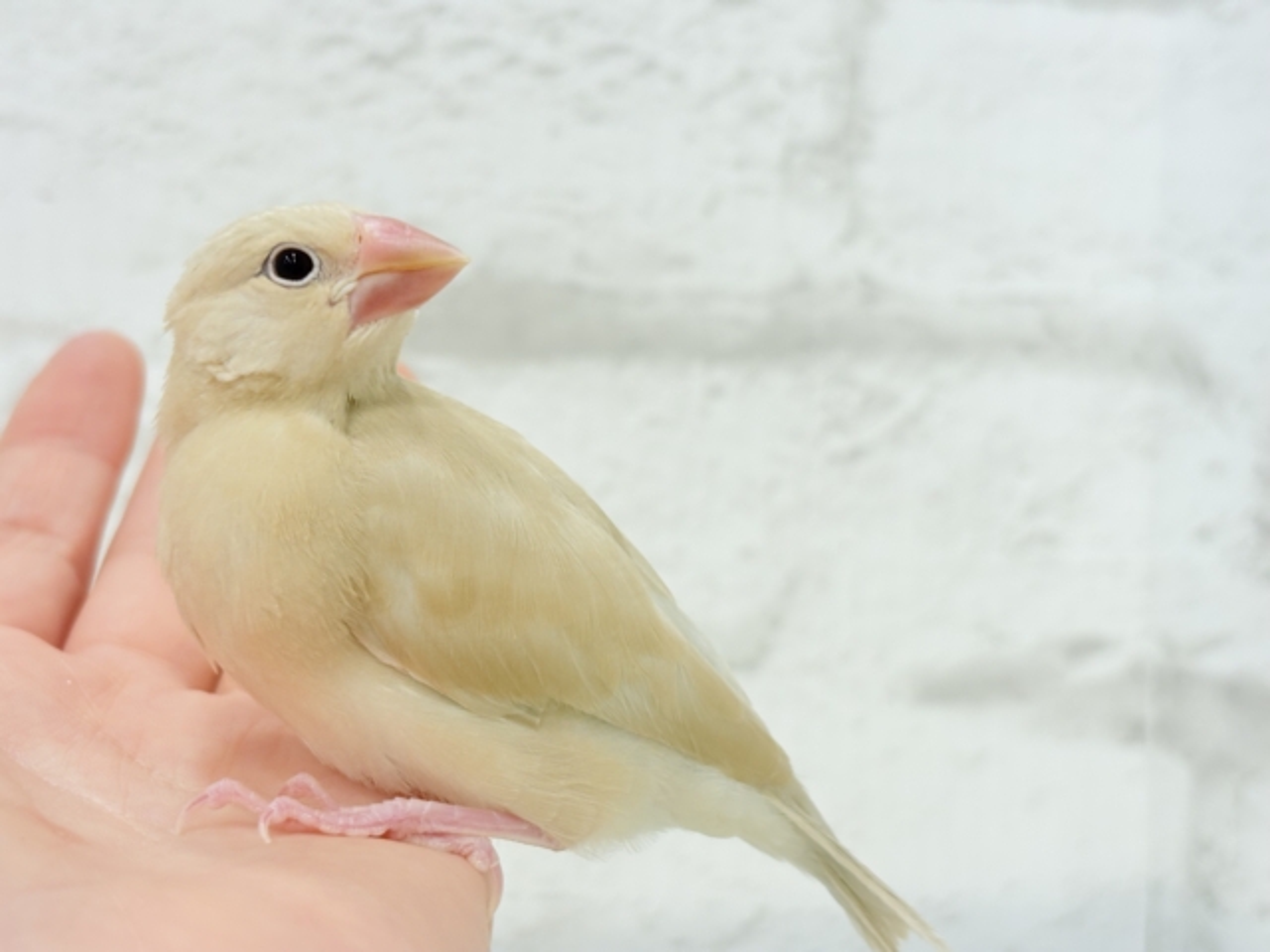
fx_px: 1908
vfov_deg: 28.0
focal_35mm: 52
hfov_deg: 36.8
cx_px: 635
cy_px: 476
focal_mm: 5.96
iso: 40
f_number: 1.6
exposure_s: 1/50
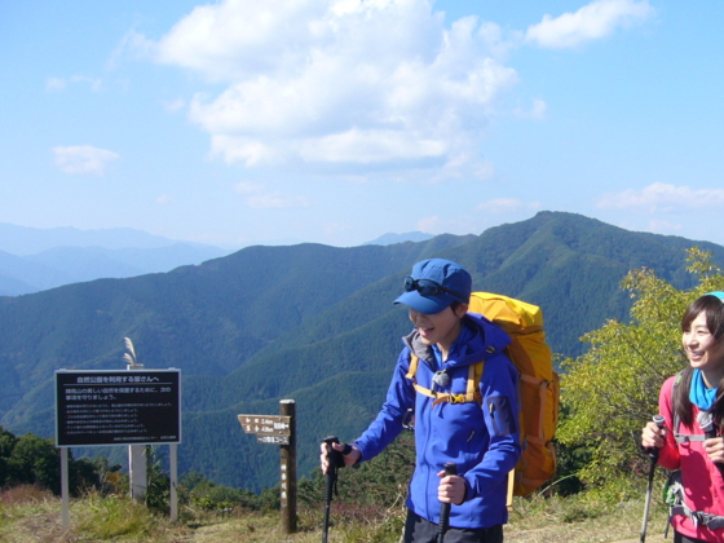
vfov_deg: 28.9
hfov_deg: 37.7
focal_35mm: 50
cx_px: 499
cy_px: 371
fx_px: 1046
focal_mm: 5.8
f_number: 5.6
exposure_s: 1/200
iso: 80
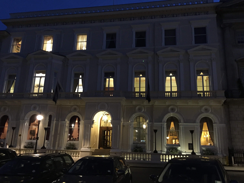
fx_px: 204
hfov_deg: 61.7
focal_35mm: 29
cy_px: 92
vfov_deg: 48.2
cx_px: 122
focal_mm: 4.15
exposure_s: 1/15
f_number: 2.2
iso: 500
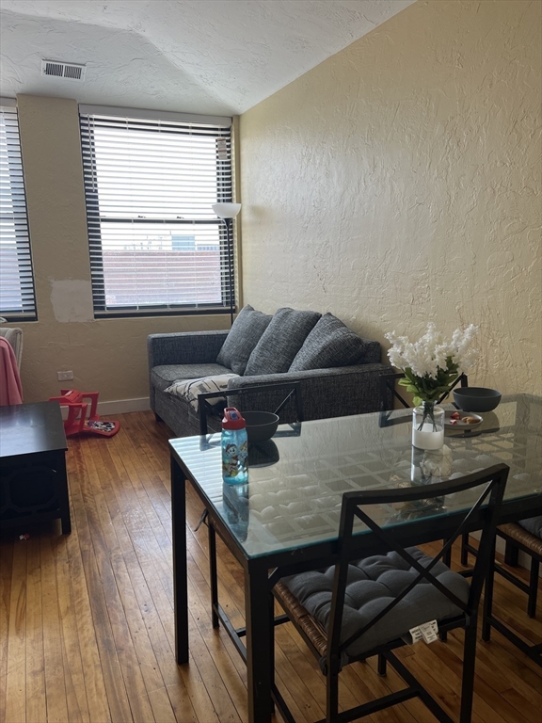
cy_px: 362
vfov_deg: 67.3
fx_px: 543
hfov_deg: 53.1
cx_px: 271
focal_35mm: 26
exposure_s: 1/138
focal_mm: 5.7
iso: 32
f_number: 1.5
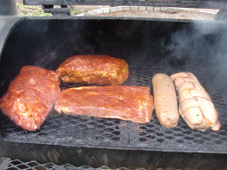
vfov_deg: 39.7
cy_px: 85
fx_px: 236
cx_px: 114
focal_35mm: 36
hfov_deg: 51.4
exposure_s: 1/60
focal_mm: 6.3
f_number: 2.8
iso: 320
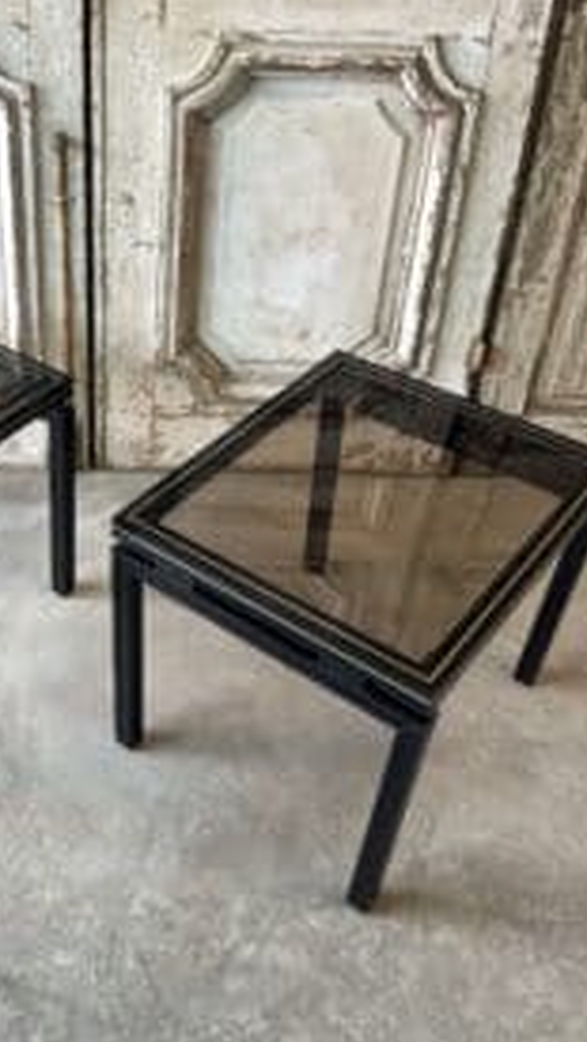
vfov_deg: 52.7
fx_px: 1050
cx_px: 121
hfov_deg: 30.5
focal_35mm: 38
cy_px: 500
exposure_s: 1/100
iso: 125
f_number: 1.78
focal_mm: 6.86
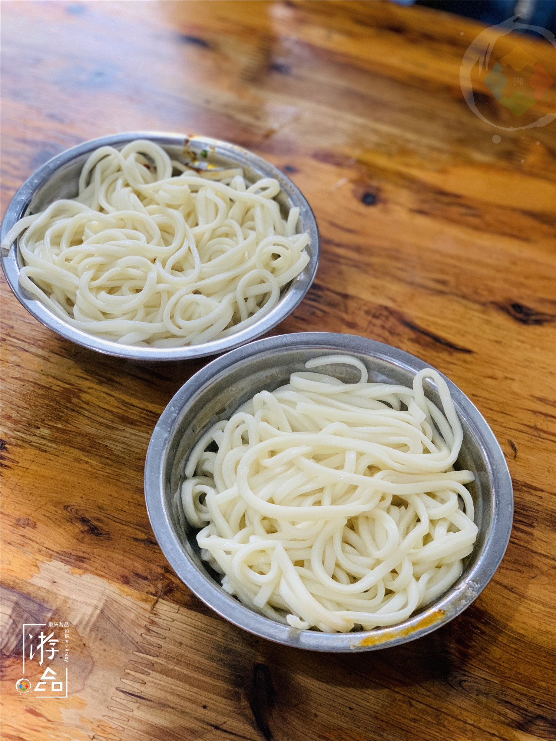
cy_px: 370
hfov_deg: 28.0
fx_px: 1114
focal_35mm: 52
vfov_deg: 36.8
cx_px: 278
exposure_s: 1/60
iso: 200
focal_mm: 6
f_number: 2.4
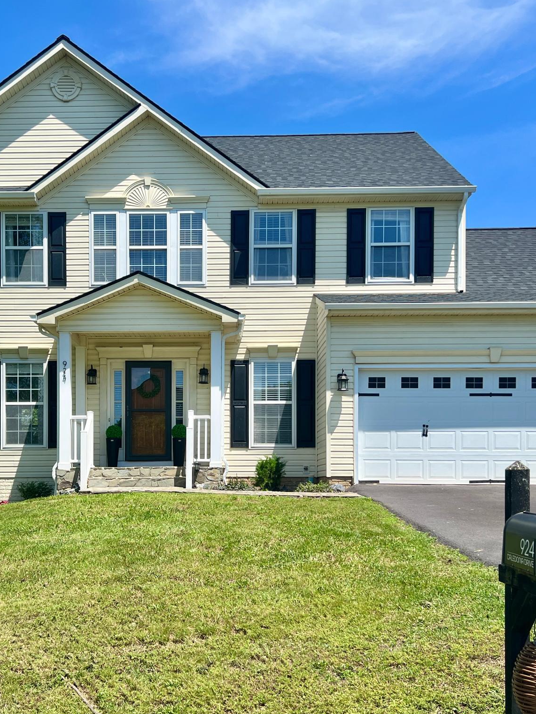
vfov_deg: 52.6
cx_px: 230
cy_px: 359
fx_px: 722
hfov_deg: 40.6
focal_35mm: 35
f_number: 1.5
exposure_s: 1/3704
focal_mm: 5.7
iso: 50
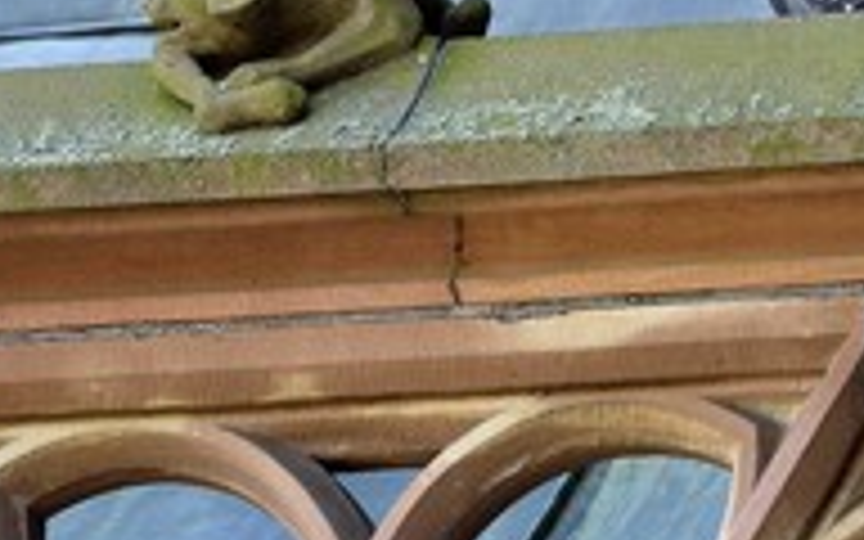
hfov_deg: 4.7
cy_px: 297
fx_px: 10478
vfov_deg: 3.0
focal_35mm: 445
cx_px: 454
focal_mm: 200
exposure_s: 1/200
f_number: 6.3
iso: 400
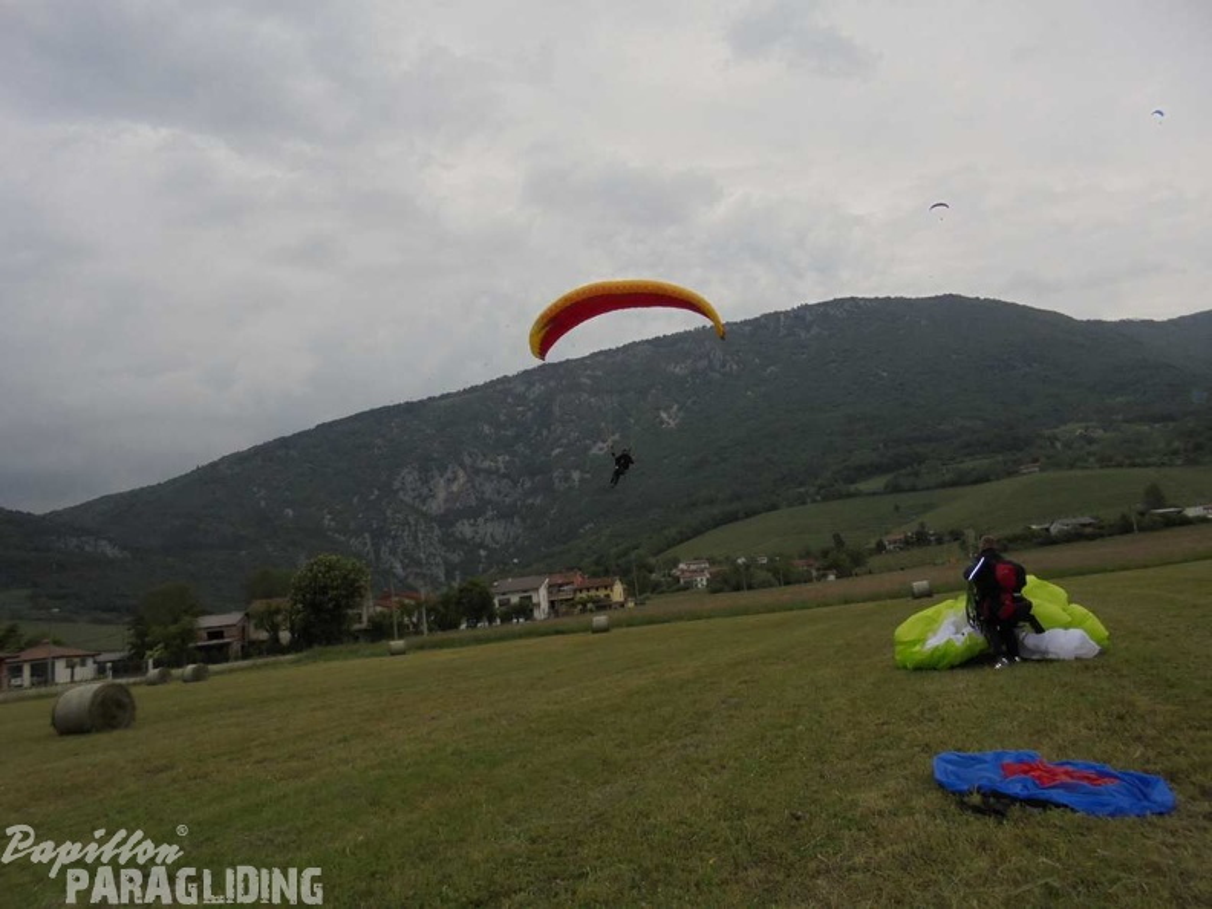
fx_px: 910
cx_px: 606
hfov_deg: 67.3
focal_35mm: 26
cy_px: 454
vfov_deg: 53.1
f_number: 3.5
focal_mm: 4.6
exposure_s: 1/1500
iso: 100
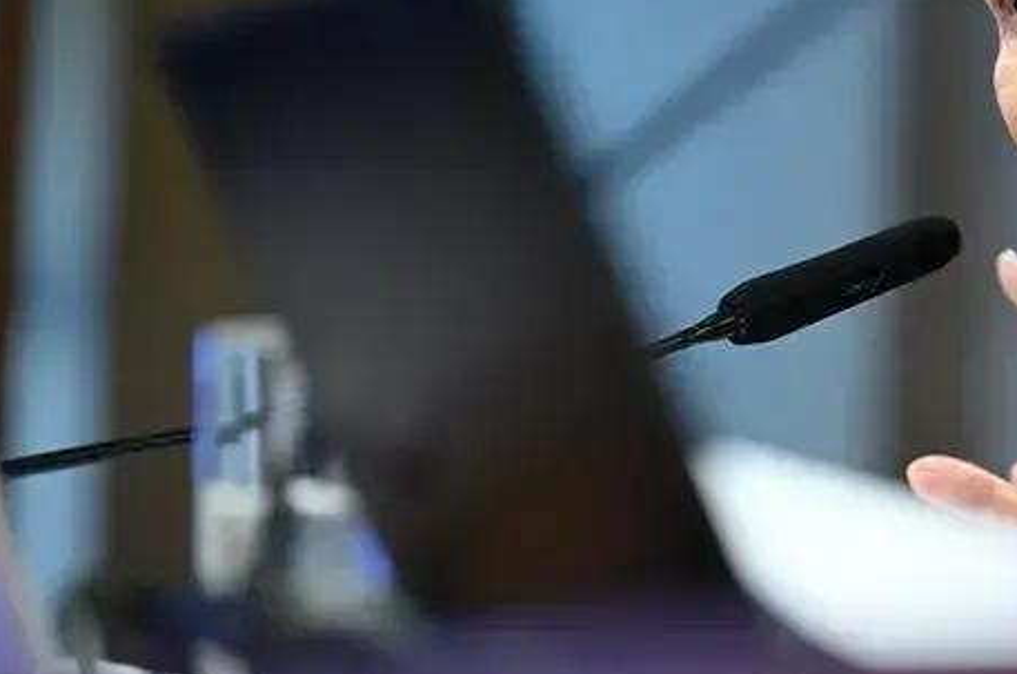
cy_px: 149
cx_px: 837
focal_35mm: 329
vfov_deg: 4.2
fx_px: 9278
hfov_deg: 6.3
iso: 1250
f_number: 2.8
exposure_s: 1/160
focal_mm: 175
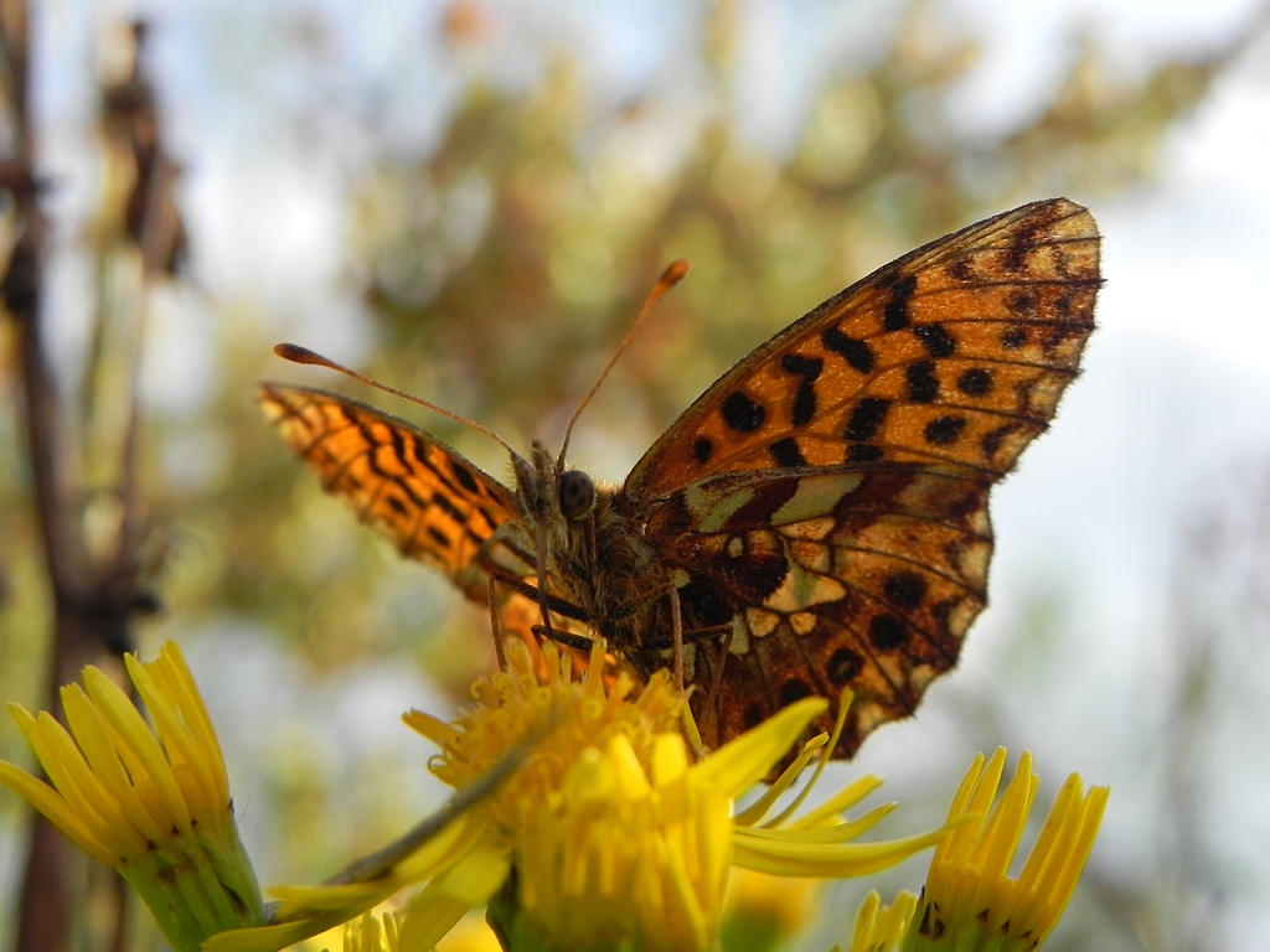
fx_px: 3485
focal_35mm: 95
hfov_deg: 20.7
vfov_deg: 15.6
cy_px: 476
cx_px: 635
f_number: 5
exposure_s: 1/540
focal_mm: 16.9
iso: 160
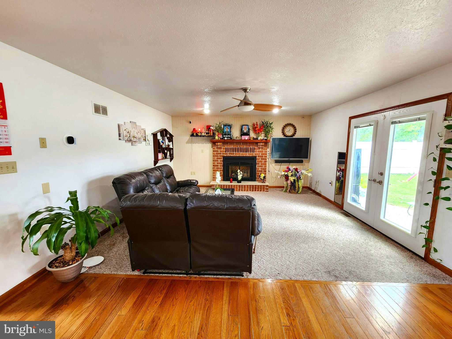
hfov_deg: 106.2
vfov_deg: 89.9
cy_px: 170
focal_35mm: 13
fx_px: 170
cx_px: 226
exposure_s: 1/30
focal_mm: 2.2
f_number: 2.2
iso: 320
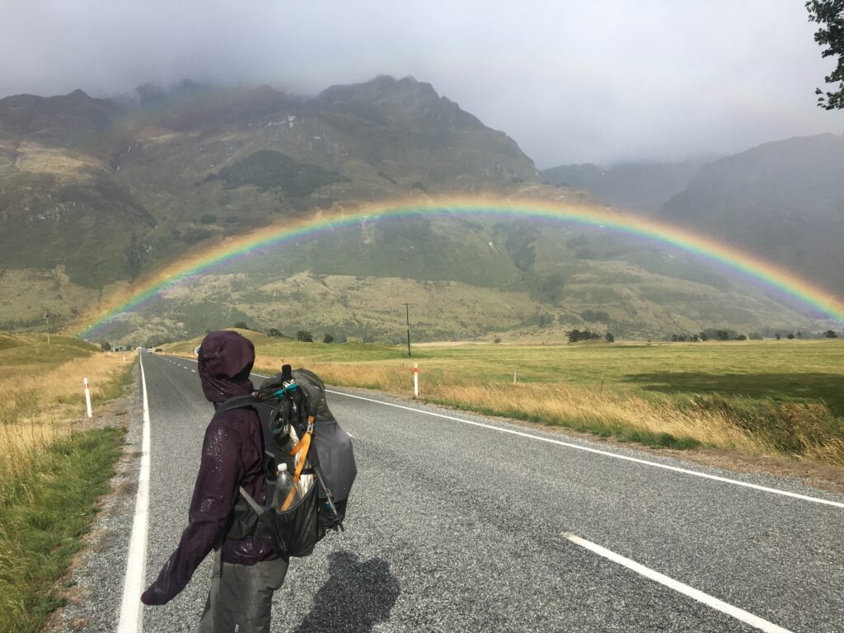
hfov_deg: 61.7
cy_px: 316
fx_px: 707
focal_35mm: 29
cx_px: 422
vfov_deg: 48.2
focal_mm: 4.15
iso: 25
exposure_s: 1/2024
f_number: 2.2
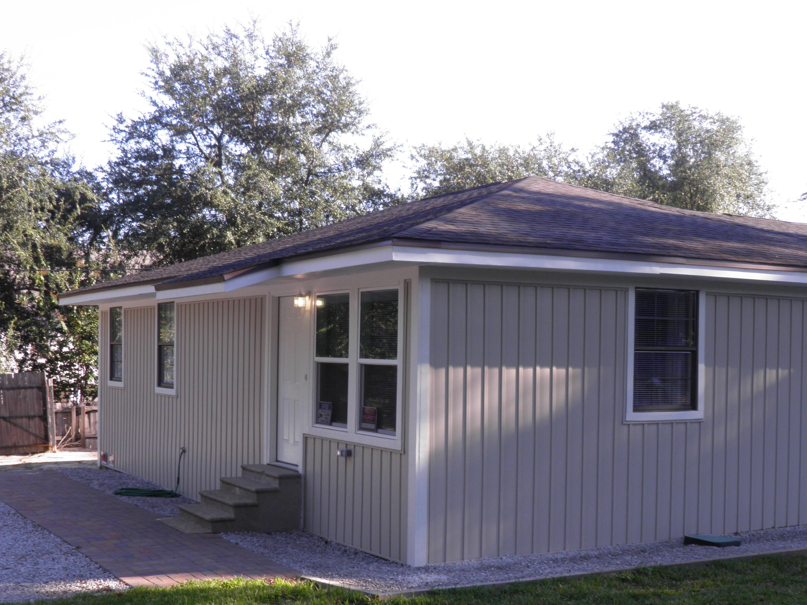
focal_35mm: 47
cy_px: 364
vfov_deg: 30.8
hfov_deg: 40.4
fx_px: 1096
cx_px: 427
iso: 50
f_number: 5.1
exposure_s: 1/60
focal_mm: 7.1
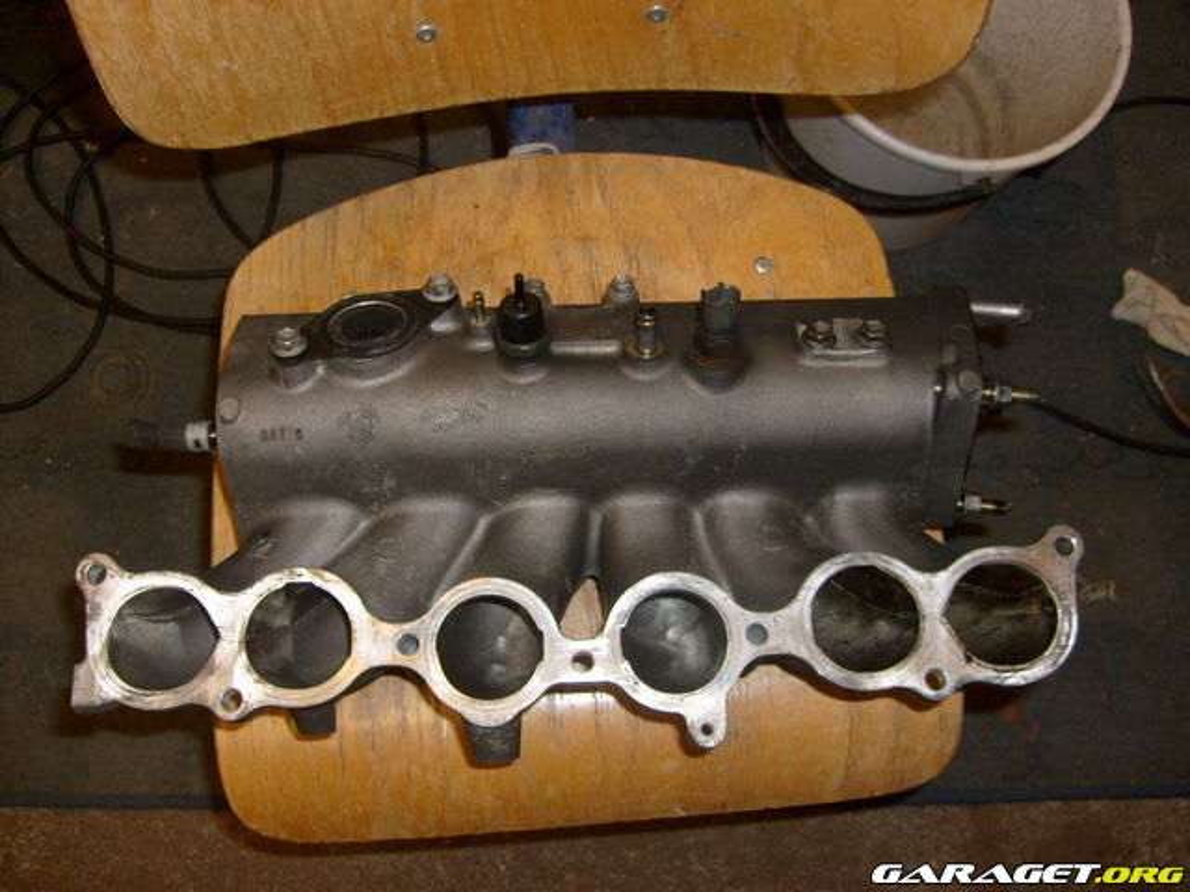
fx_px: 1203
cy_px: 446
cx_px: 595
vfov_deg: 40.7
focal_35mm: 35
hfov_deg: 52.6
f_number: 2.8
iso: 100
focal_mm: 5.8
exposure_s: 1/45
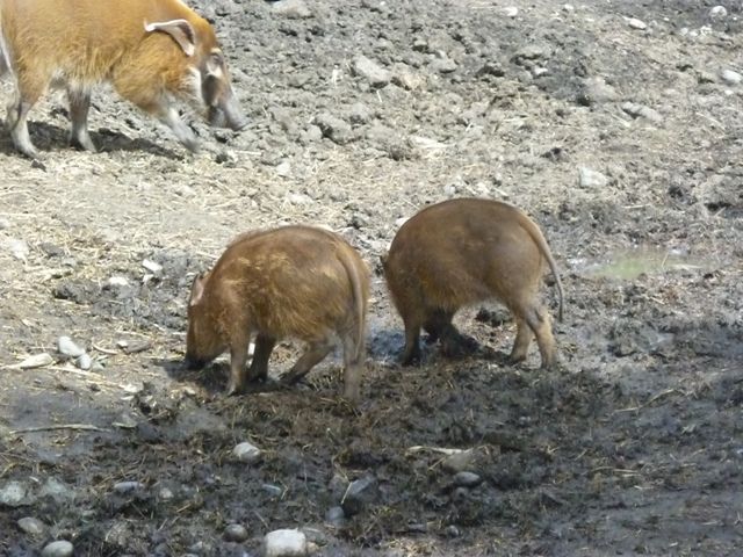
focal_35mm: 200
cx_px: 372
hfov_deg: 9.9
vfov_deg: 7.4
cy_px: 278
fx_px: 4293
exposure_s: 1/160
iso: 1600
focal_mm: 36
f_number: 18
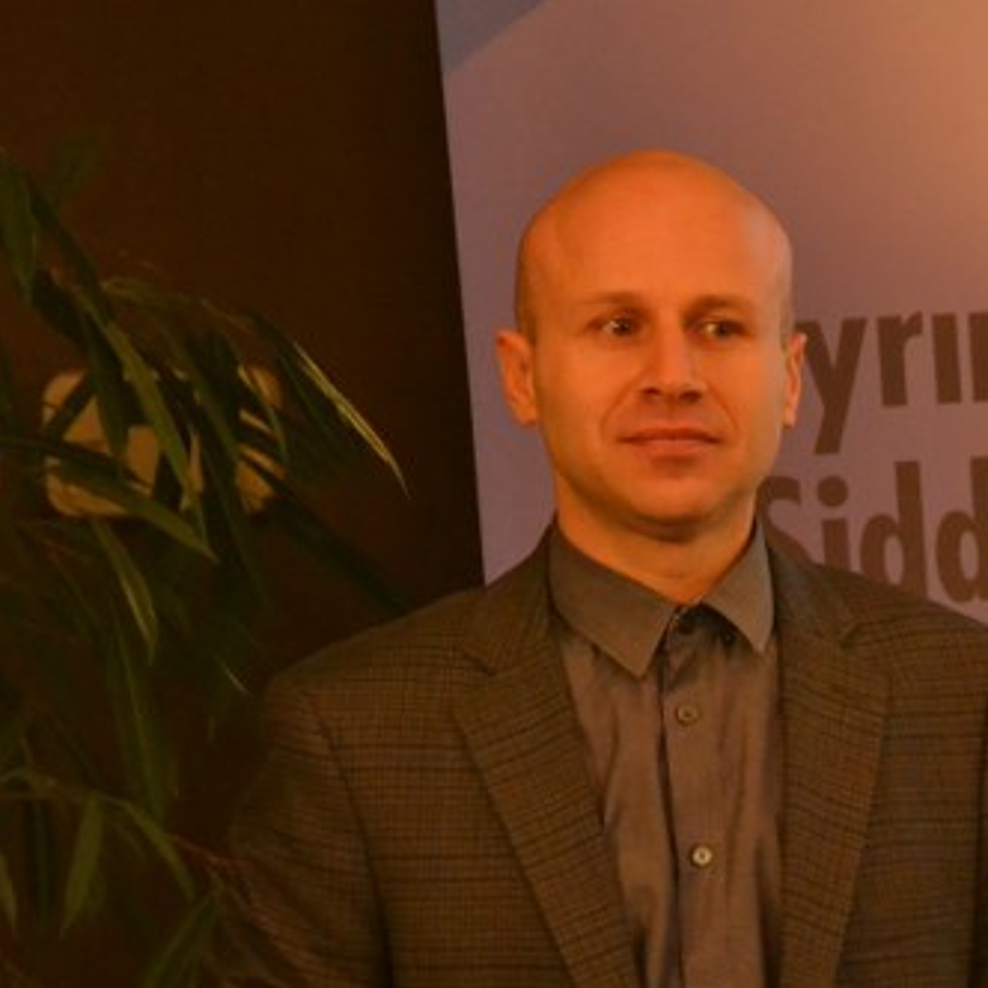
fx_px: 13885
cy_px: 626
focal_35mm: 430
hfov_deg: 4.1
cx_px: 869
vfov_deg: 4.1
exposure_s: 1/20
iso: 3200
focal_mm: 140
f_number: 6
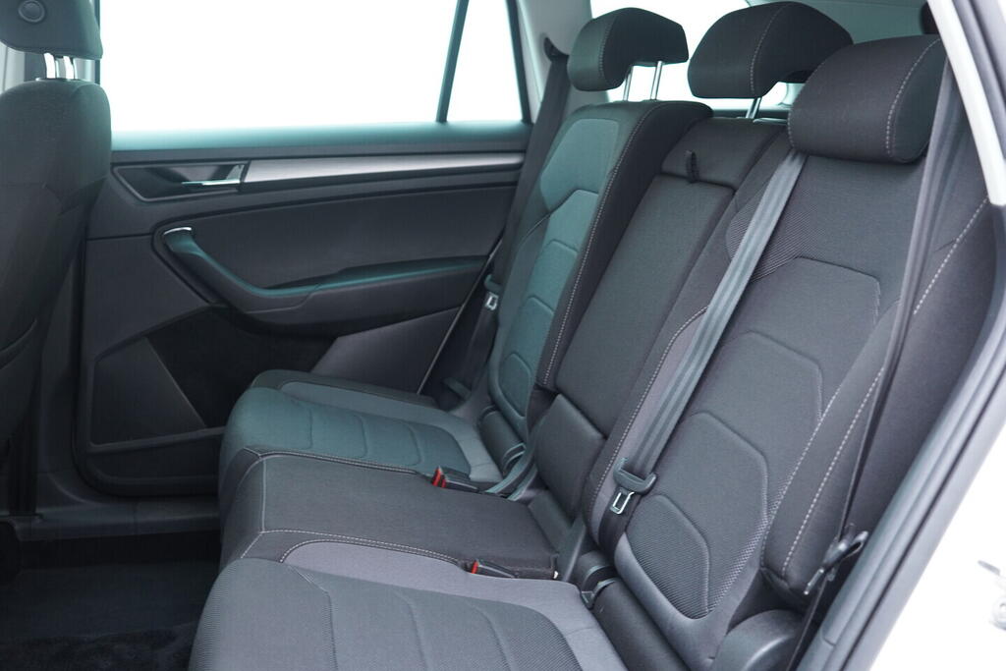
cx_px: 503
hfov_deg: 53.1
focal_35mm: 36
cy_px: 336
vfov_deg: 36.9
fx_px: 1006
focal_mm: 24
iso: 640
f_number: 2.8
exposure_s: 1/40
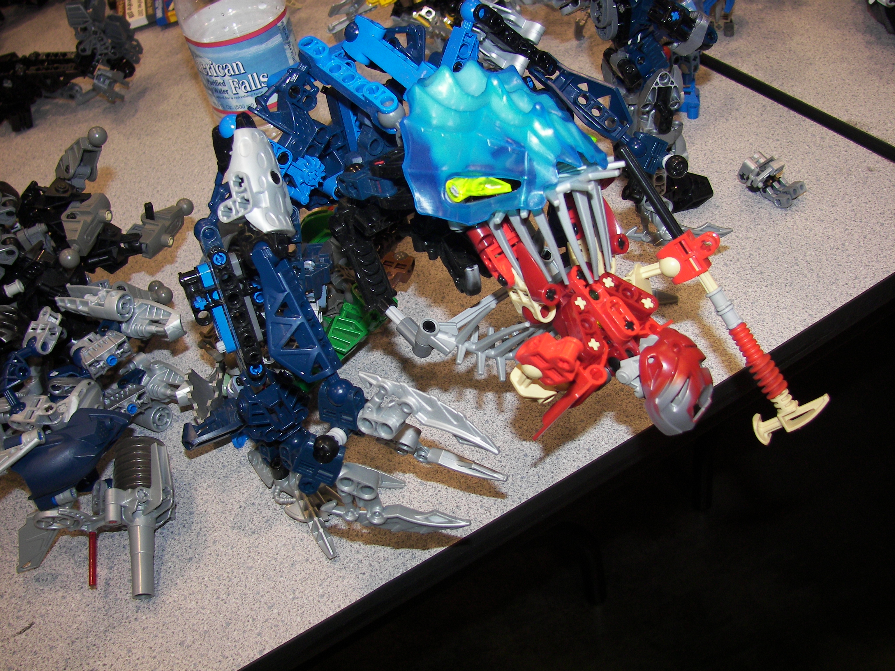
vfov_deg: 39.7
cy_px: 336
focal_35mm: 36
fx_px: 931
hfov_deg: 51.4
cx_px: 448
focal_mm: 6
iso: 64
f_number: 2.8
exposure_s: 1/30
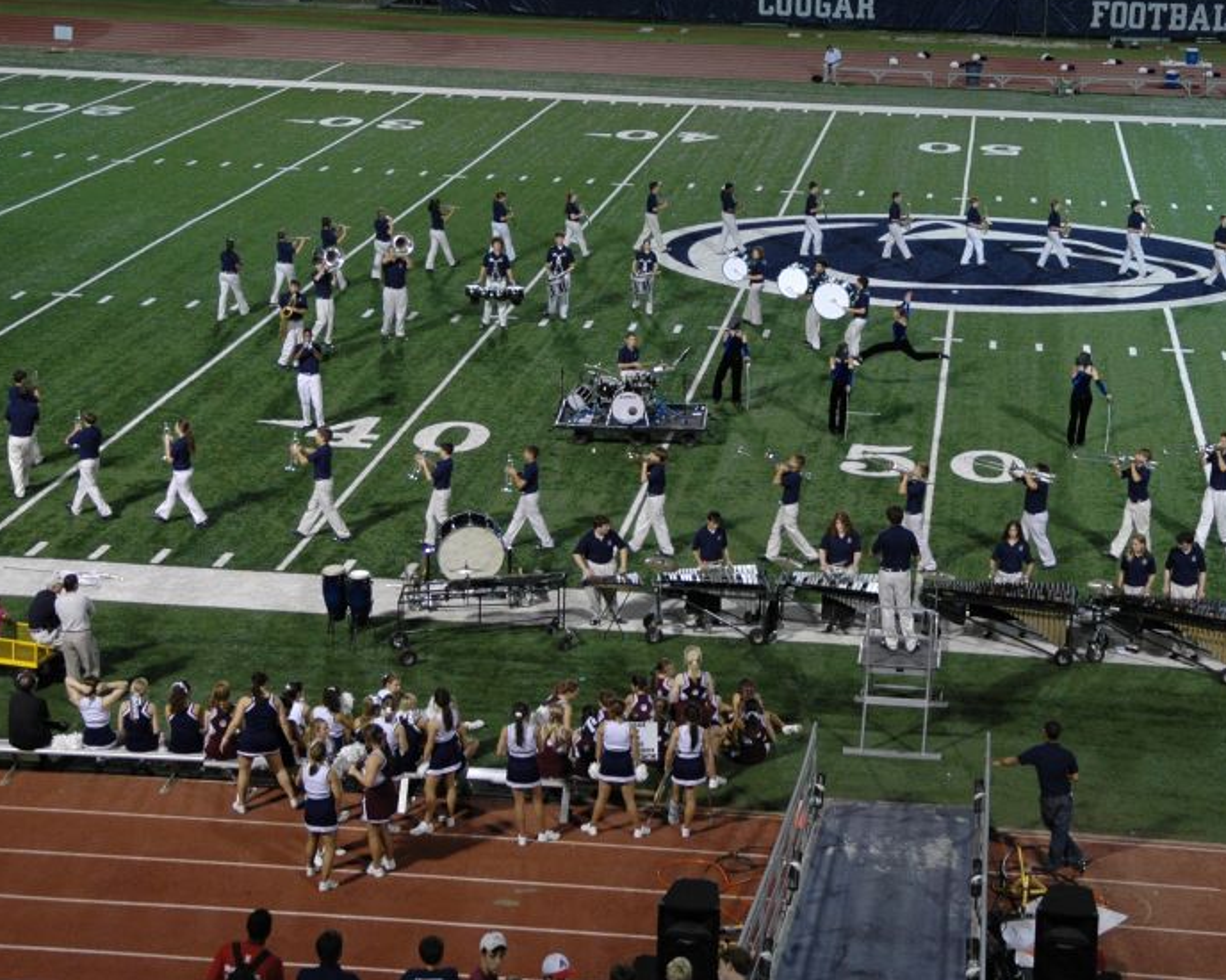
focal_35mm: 67
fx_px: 2430
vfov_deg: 22.8
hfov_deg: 28.2
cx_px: 736
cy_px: 394
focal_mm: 32
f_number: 2.8
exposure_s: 1/60
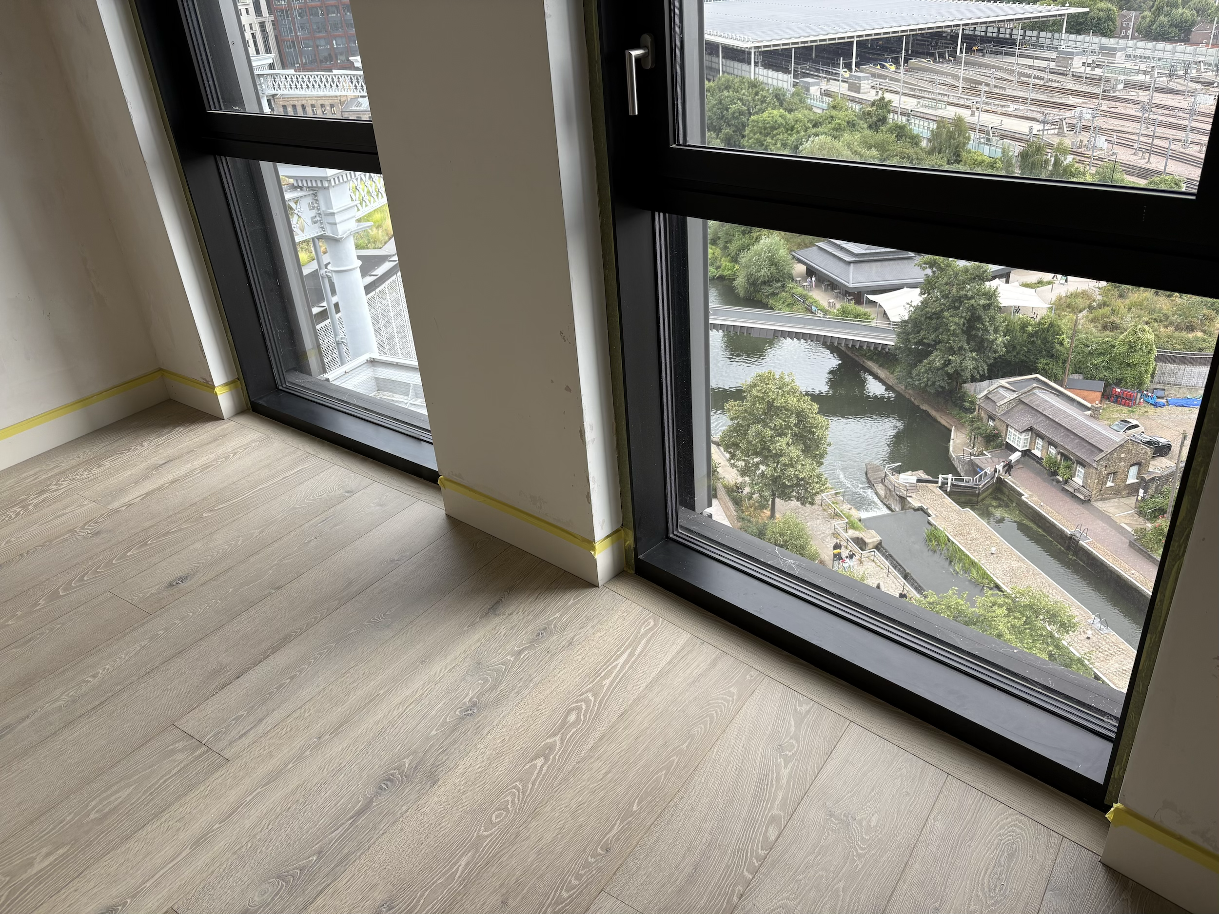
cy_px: 457
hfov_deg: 67.3
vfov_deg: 53.1
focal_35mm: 26
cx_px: 610
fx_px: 916
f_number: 1.6
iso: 40
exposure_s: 1/122
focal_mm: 5.96
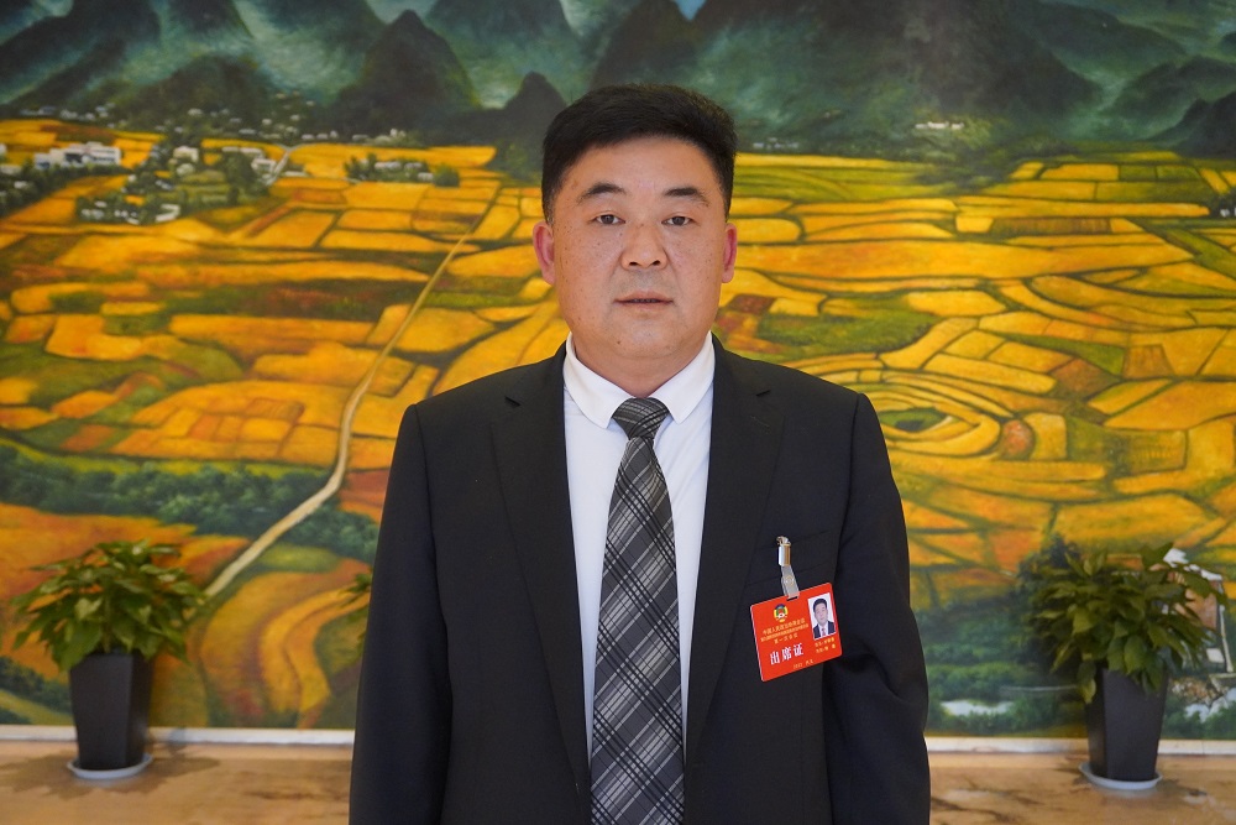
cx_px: 618
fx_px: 1288
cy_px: 412
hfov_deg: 51.3
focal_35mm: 38
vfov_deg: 35.5
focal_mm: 25
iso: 3200
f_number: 4.5
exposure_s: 1/160
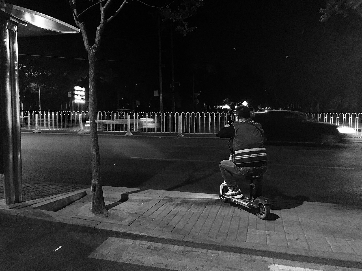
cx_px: 181
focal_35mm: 29
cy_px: 136
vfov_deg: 48.2
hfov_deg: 61.7
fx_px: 303
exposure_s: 1/17
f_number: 2.2
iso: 800
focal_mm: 4.15
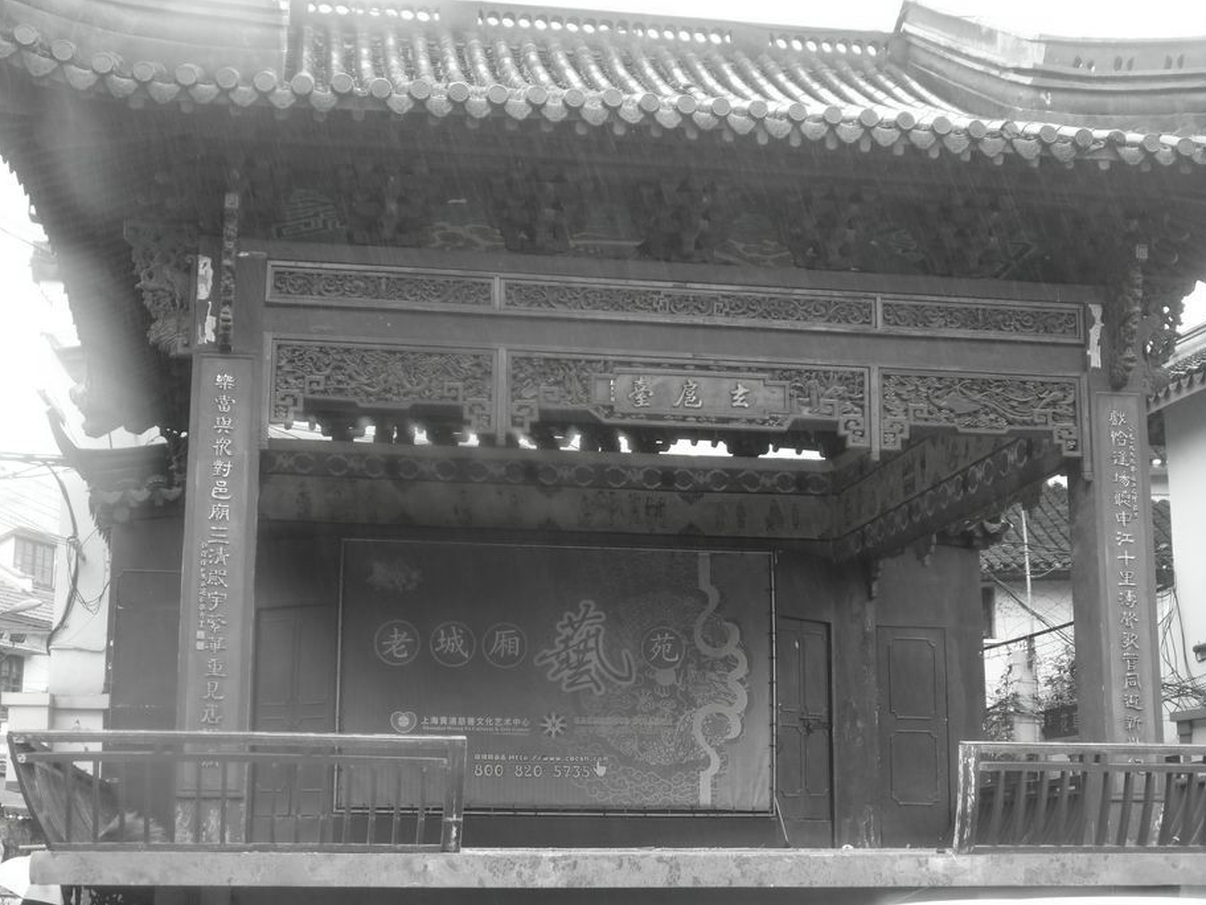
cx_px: 594
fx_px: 1986
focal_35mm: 57
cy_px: 470
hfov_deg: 33.8
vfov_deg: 25.7
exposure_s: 1/60
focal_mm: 26
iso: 320
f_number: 4.7
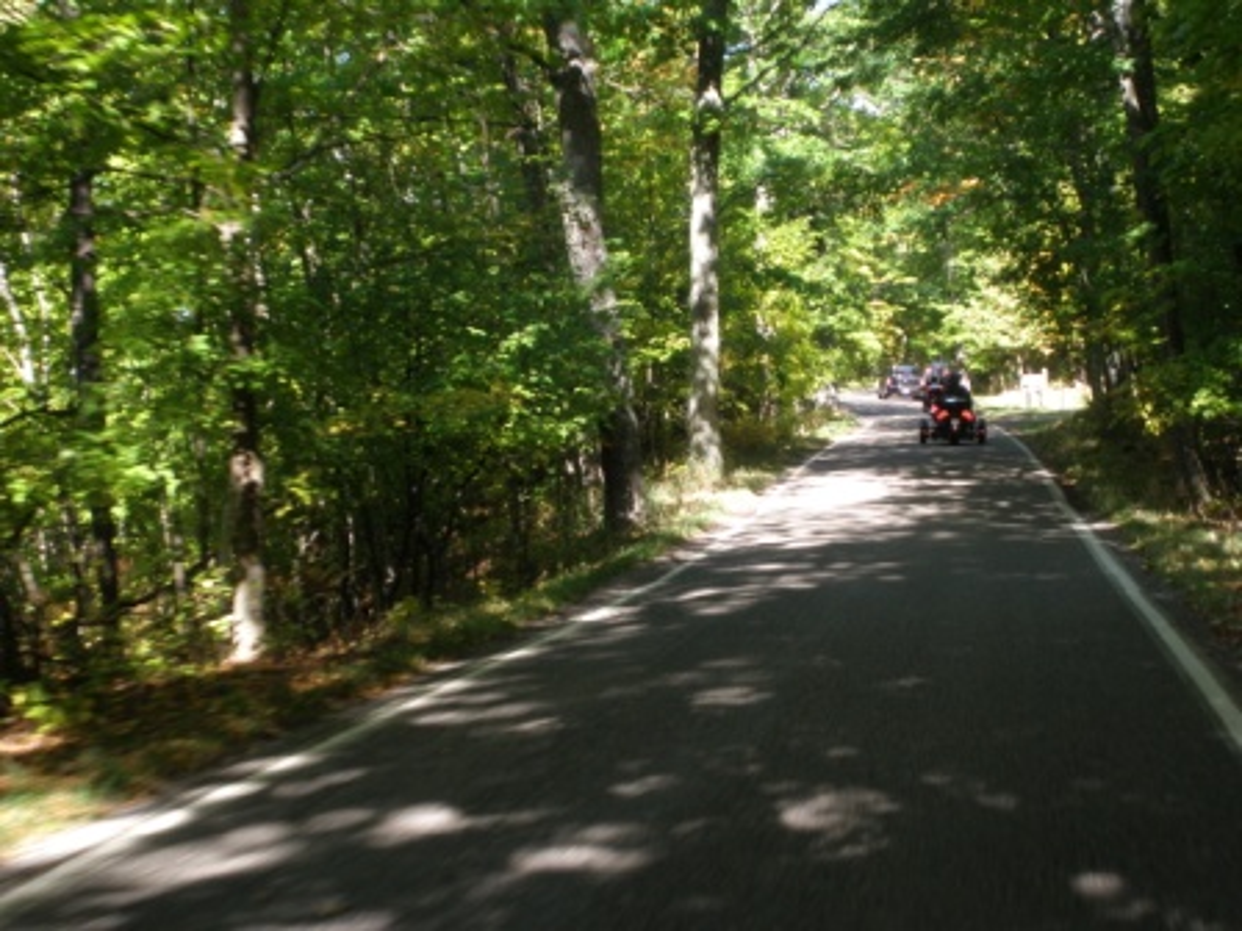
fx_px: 2296
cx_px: 621
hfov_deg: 30.3
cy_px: 466
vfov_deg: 22.9
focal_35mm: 64
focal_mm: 11.2
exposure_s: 1/80
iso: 100
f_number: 4.6
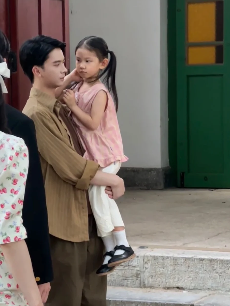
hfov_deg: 16.1
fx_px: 815
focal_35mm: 92
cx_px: 116
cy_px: 127
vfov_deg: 21.3
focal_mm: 9
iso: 400
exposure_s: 1/60
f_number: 2.8
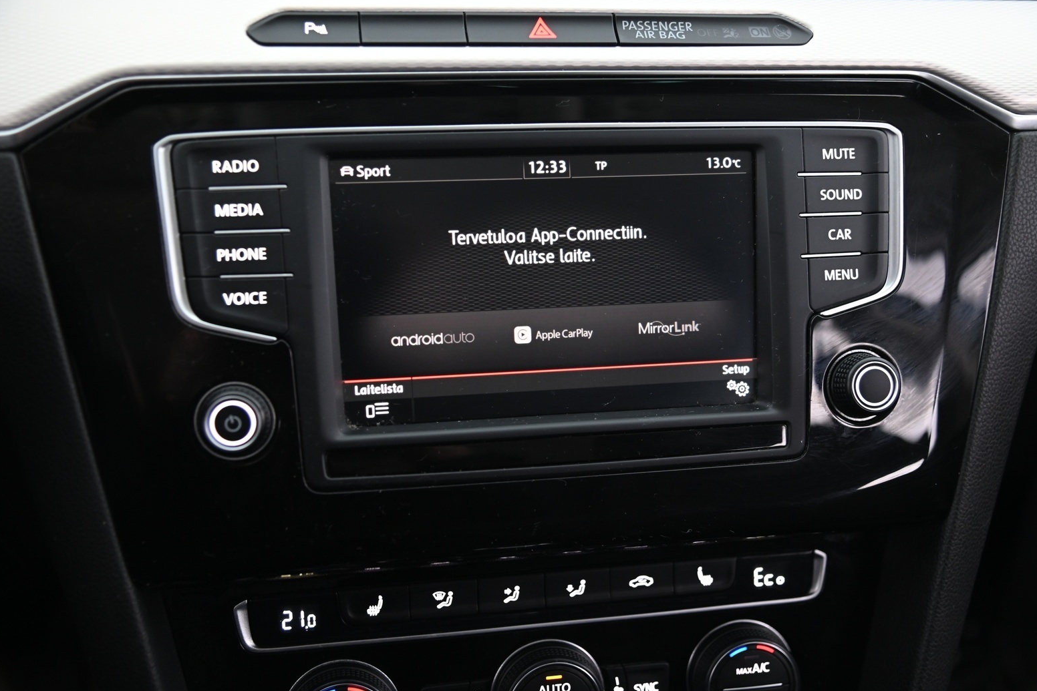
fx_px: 1325
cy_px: 347
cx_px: 512
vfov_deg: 29.3
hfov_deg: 42.7
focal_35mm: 46
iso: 2000
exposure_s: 1/15
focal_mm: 44
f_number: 4
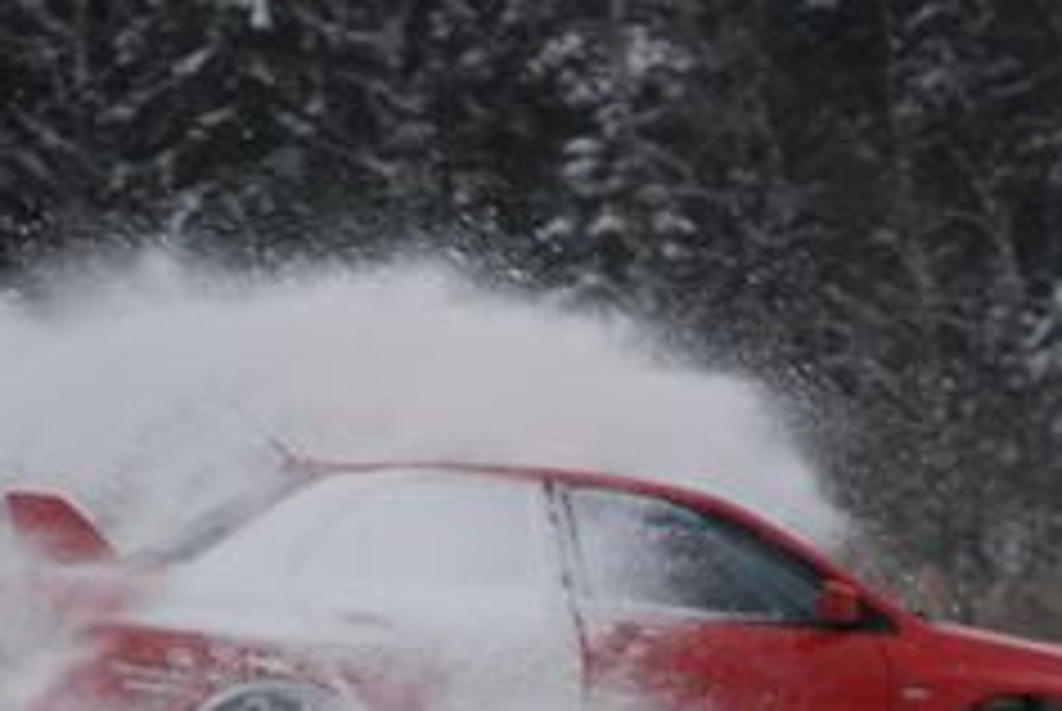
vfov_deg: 1.7
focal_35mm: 812
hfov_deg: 2.5
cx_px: 814
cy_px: 927
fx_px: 23983
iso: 250
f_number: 5.6
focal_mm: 200
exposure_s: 1/500
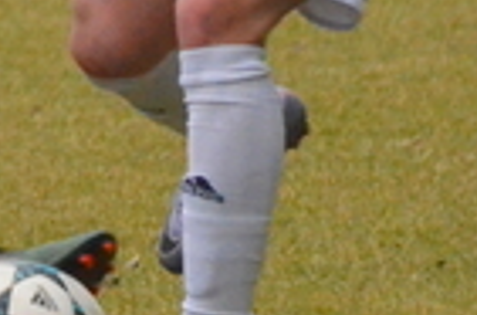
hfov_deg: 1.1
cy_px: -85
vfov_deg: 0.7
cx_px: -335
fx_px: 25910
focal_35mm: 1962
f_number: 9
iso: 6400
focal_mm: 230
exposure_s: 1/1000
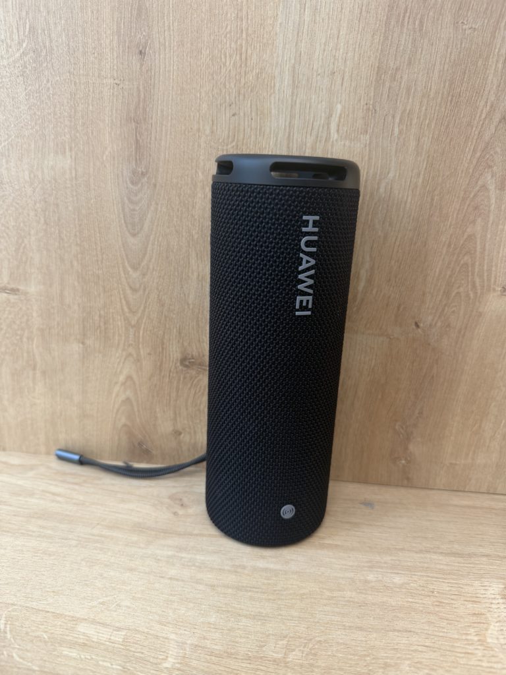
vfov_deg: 71.6
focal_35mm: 24
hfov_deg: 56.8
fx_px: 468
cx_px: 253
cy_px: 338
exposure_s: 1/121
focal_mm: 6.76
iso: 100
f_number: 1.78
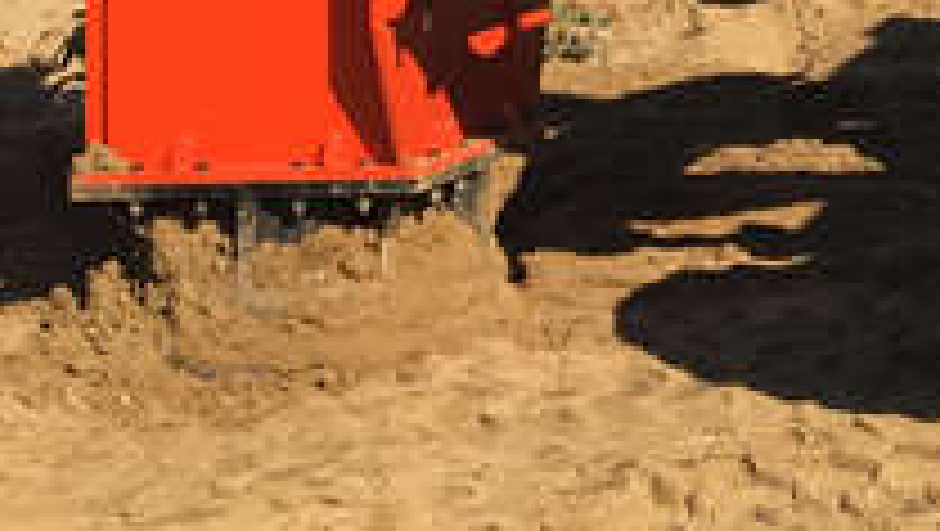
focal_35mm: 121
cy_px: -346
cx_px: 1727
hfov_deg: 15.2
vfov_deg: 9.7
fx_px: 3019
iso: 25
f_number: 2.2
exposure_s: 1/1374
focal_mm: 4.15
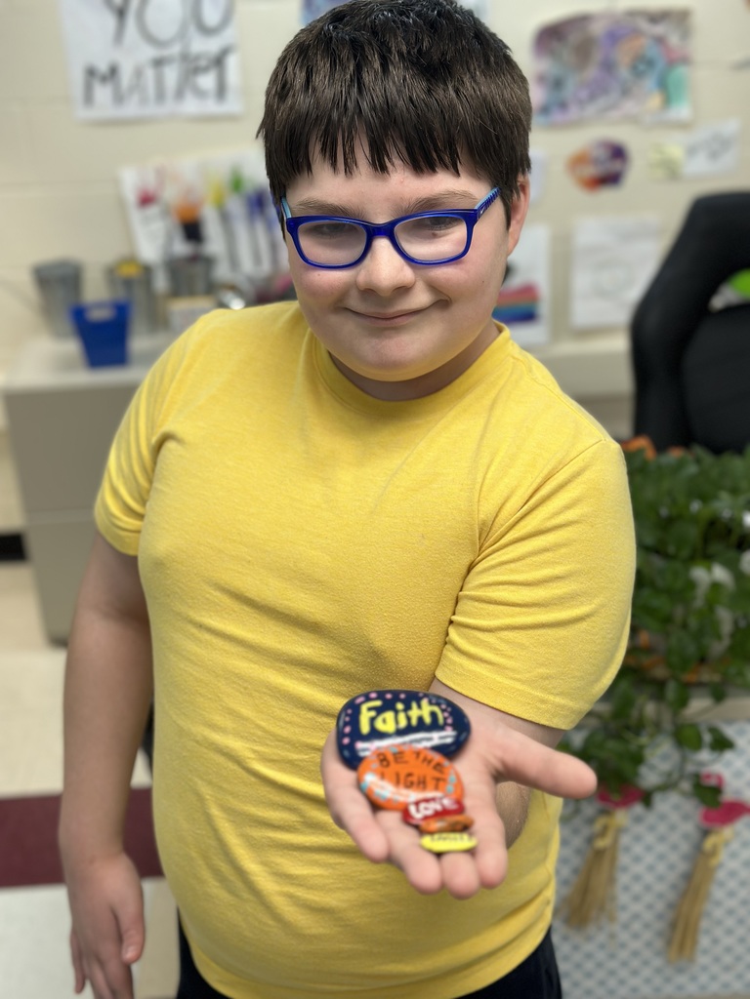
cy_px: 500
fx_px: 1387
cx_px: 375
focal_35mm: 48
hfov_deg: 30.3
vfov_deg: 39.7
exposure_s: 1/60
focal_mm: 6.86
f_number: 1.78
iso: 80
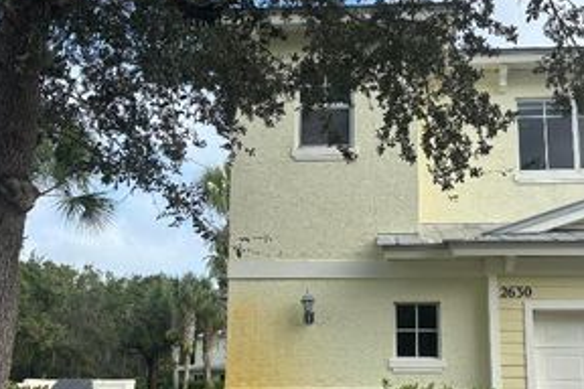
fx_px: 762
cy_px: 252
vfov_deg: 28.5
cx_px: 333
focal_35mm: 47
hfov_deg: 41.8
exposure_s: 1/1399
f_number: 1.6
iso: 50
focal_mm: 5.96
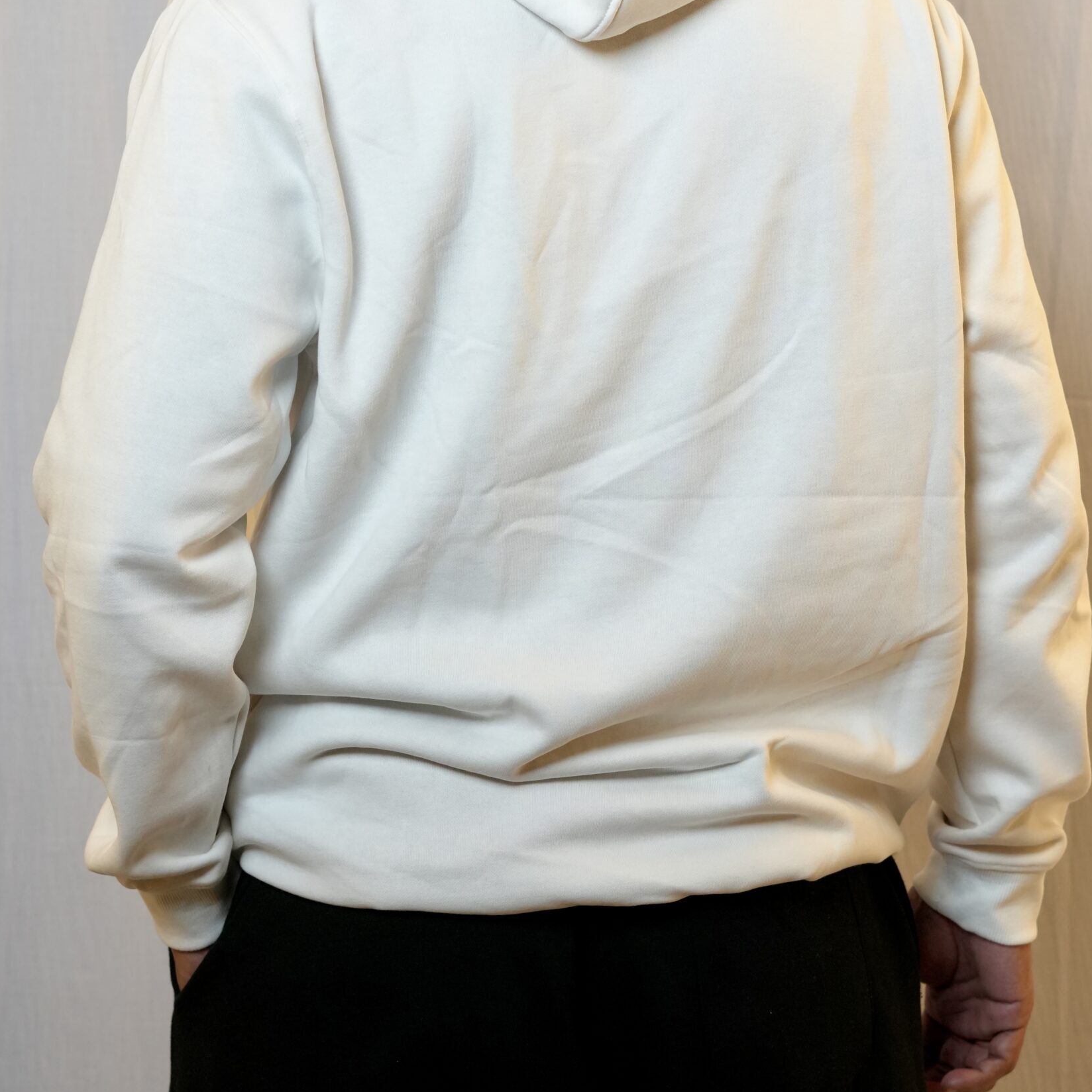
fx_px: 3533
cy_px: 400
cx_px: 542
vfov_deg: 17.5
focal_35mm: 99
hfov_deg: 17.6
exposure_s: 1/160
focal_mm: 50
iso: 1600
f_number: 4
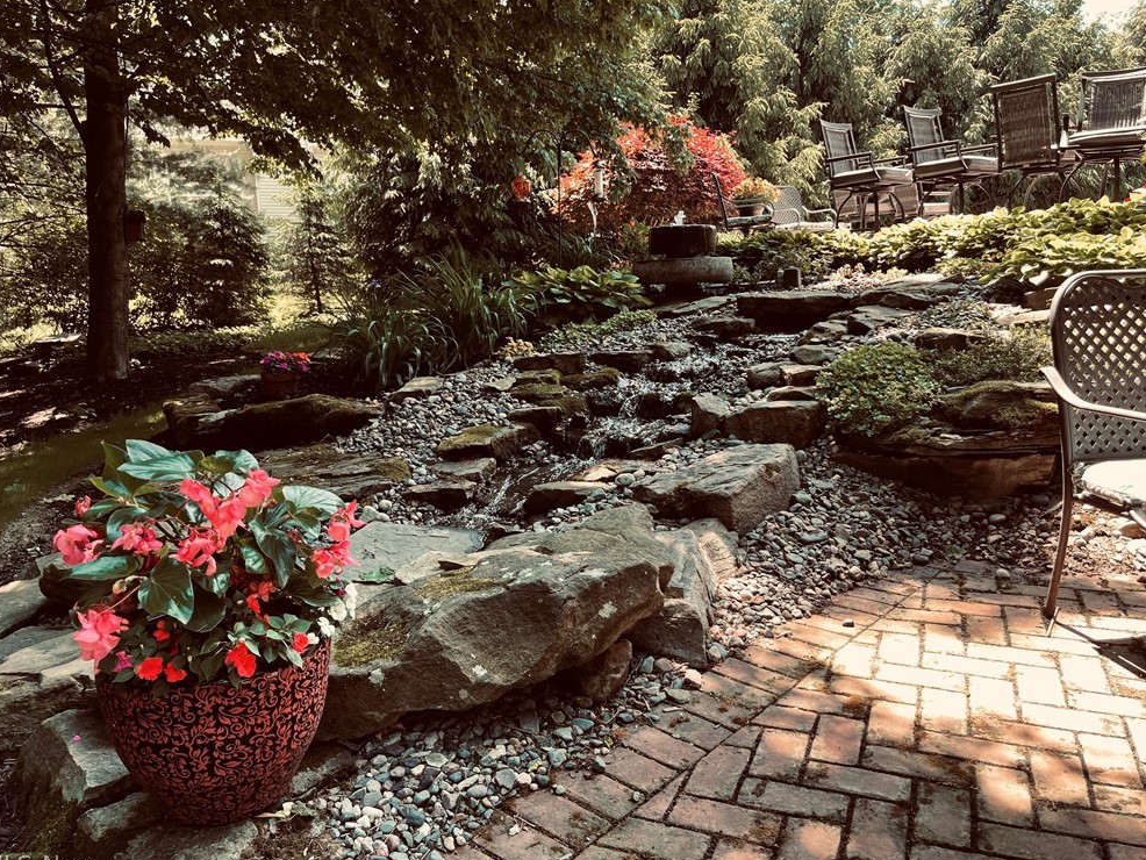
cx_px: 571
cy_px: 438
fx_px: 894
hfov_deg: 65.3
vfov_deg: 51.4
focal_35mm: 27
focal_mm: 5.1
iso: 40
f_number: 1.6
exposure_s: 1/121
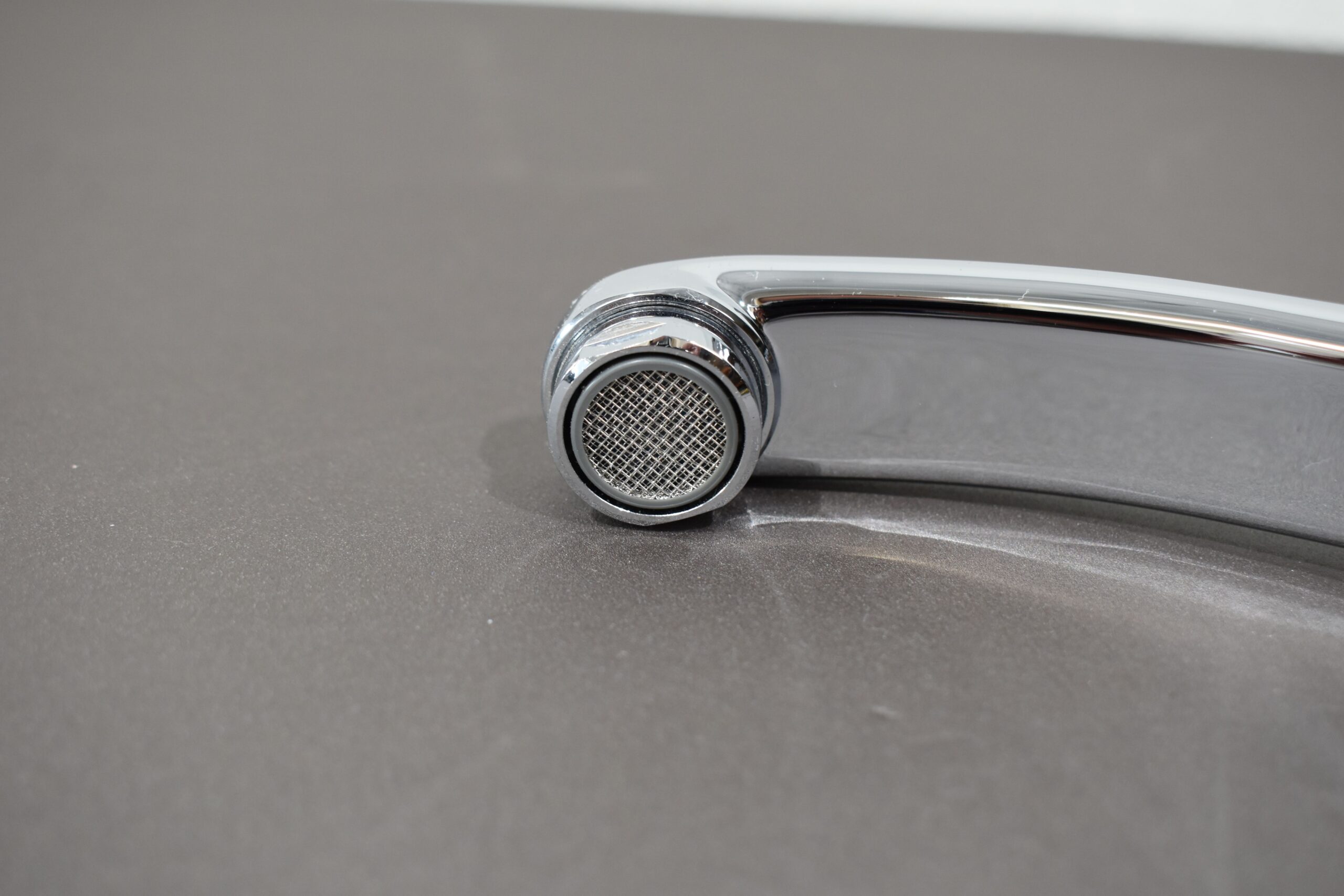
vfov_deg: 28.9
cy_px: 448
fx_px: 1736
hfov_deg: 42.3
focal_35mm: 46
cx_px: 672
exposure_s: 1/60
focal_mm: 31
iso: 560
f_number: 5.6
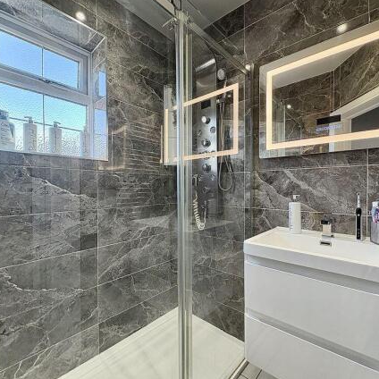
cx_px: 211
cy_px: 190
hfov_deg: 83.6
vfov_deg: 84.0
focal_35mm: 17
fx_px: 211
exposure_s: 1/70
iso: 250
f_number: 2.2
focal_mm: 2.22
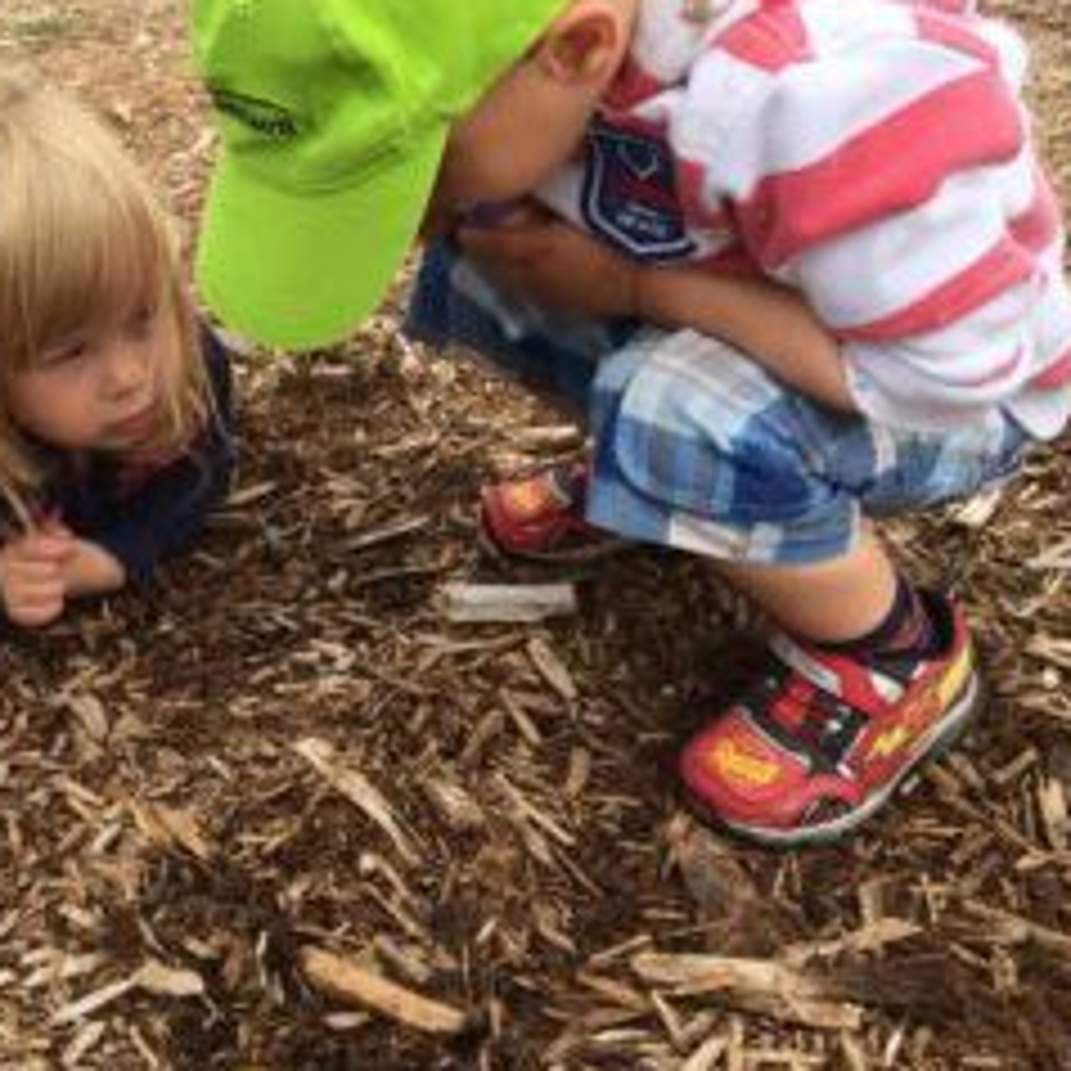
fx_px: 1505
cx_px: 261
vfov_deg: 38.9
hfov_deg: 38.1
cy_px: 405
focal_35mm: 43
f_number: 2.2
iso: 32
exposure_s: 1/855
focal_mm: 4.15
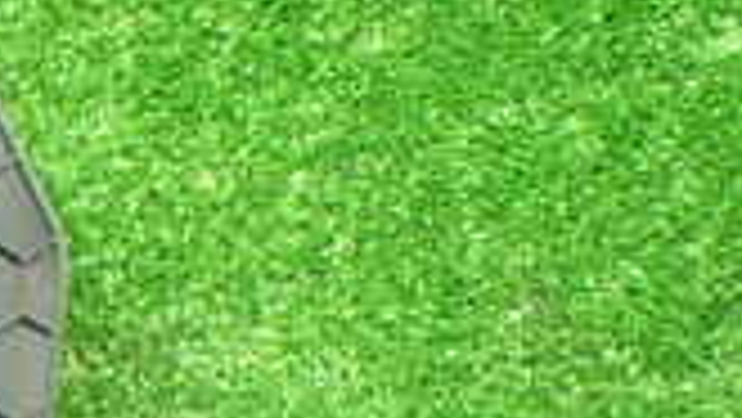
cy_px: 607
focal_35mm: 119
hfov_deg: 15.5
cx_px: -594
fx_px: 2342
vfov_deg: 9.9
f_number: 2.3
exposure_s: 1/60
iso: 800
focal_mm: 5.4
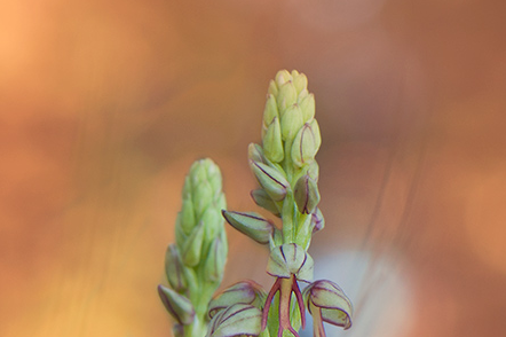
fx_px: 6002
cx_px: -19
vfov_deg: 3.2
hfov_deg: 4.8
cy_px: 379
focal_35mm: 427
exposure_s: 1/20
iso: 200
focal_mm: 105
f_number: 9
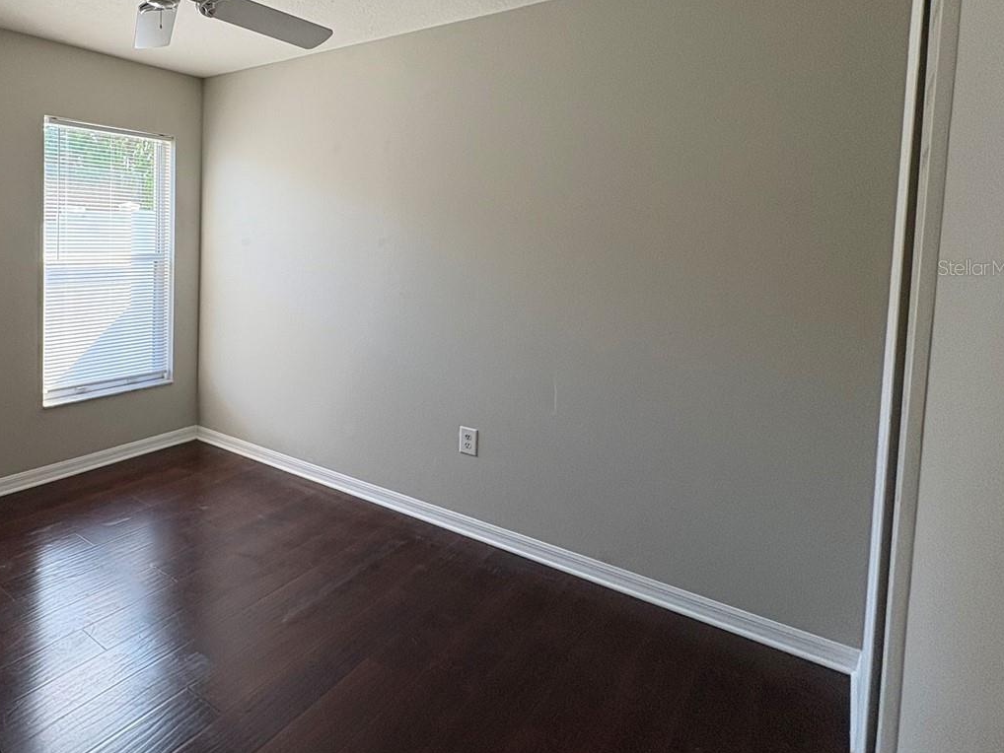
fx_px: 638
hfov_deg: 70.8
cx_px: 242
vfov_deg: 60.0
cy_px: 267
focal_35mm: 22
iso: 80
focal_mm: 2.22
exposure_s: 1/99
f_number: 2.2
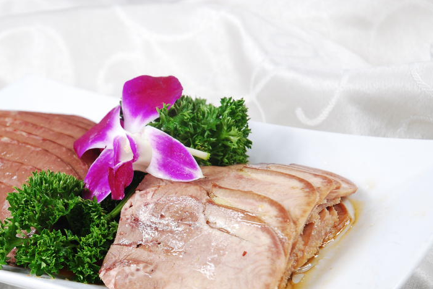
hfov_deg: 15.0
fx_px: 1637
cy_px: 210
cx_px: 142
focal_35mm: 136
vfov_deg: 10.1
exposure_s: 1/160
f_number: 6.3
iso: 100
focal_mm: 62
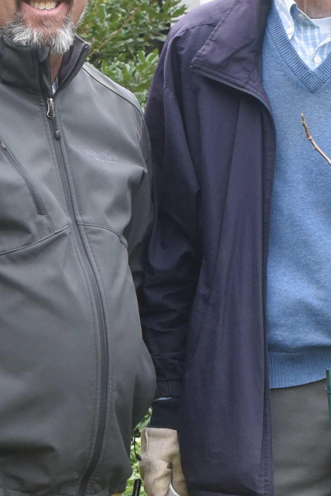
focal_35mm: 207
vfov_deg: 9.9
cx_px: 228
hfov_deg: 6.6
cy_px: 279
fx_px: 2852
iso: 2000
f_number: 8
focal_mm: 50
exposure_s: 1/250
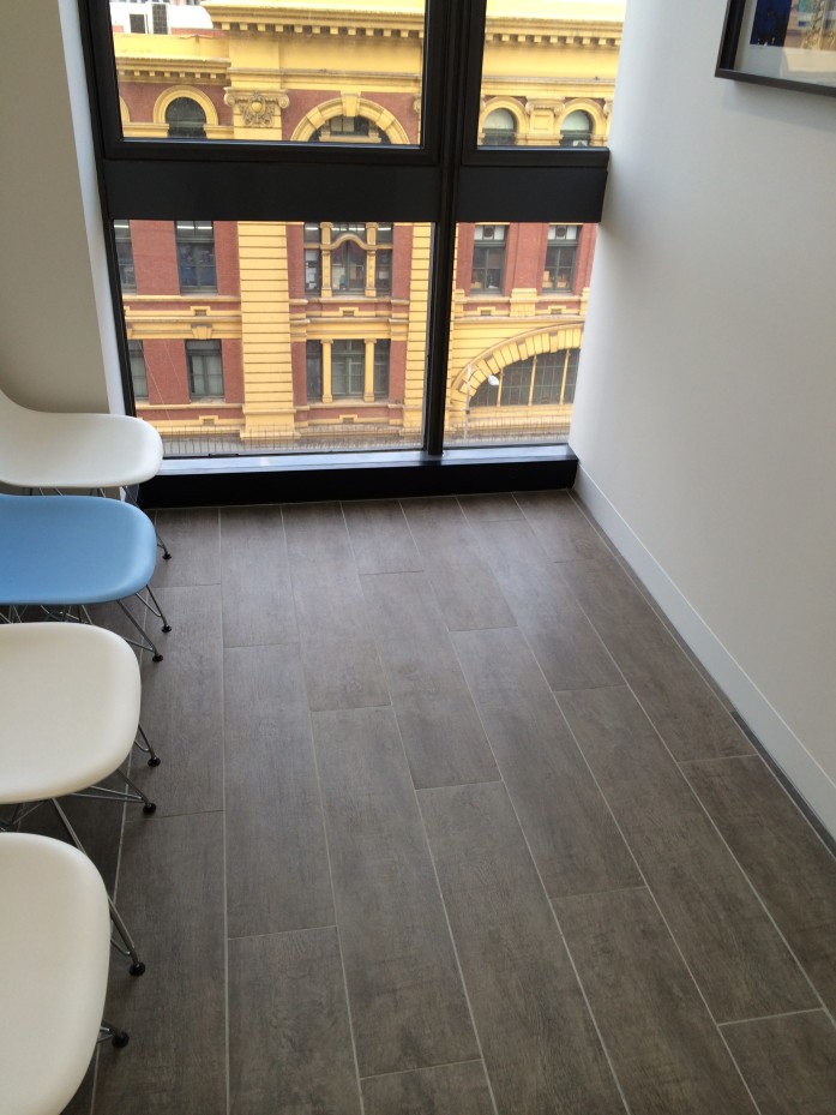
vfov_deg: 60.0
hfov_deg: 46.8
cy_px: 558
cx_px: 418
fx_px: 966
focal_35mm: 30
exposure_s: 1/60
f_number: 2.2
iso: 40
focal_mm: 4.12
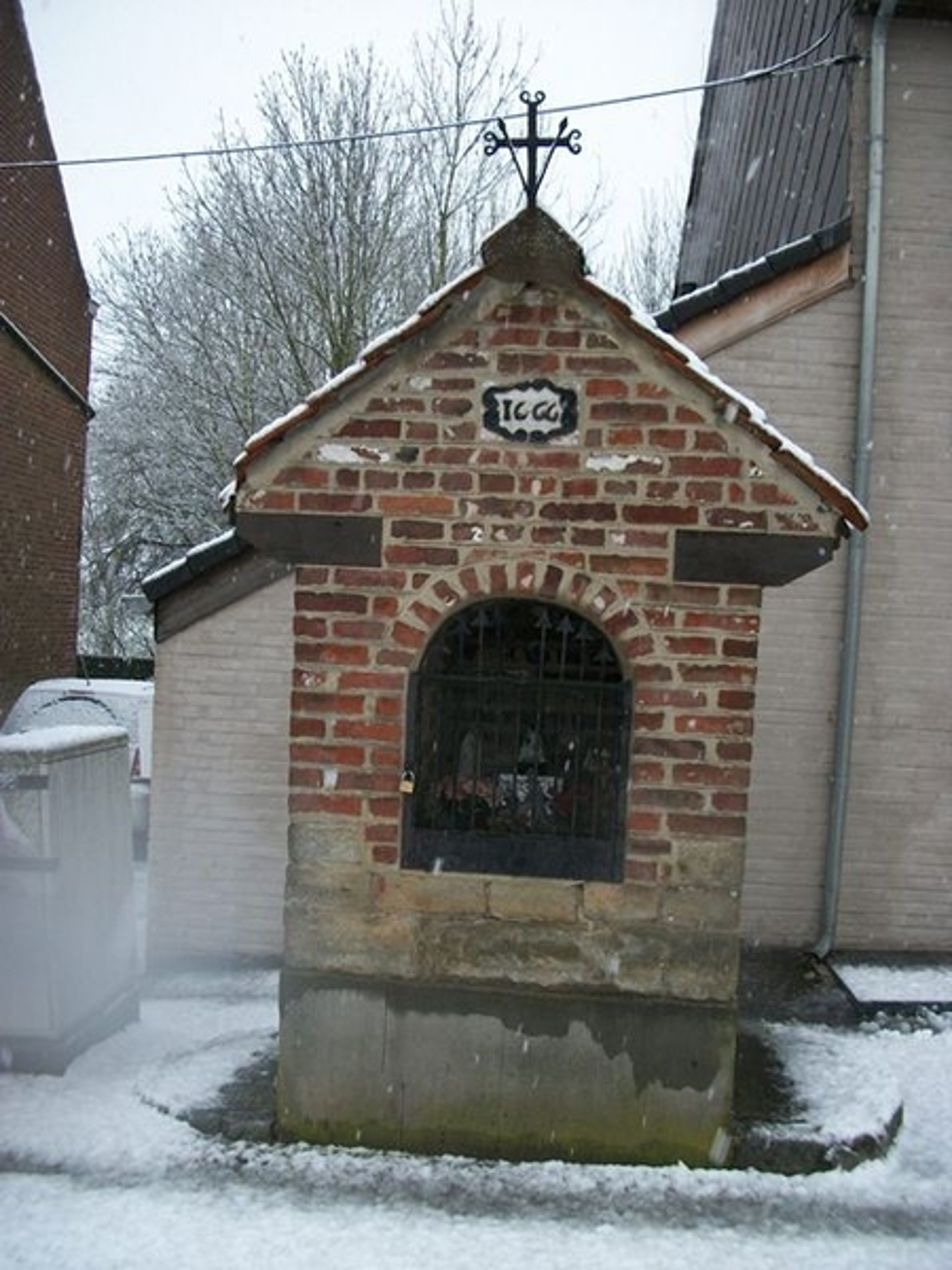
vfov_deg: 56.8
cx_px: 476
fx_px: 1173
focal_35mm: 32
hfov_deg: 44.2
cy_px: 635
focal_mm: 5.7
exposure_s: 1/125
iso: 94
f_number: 2.9
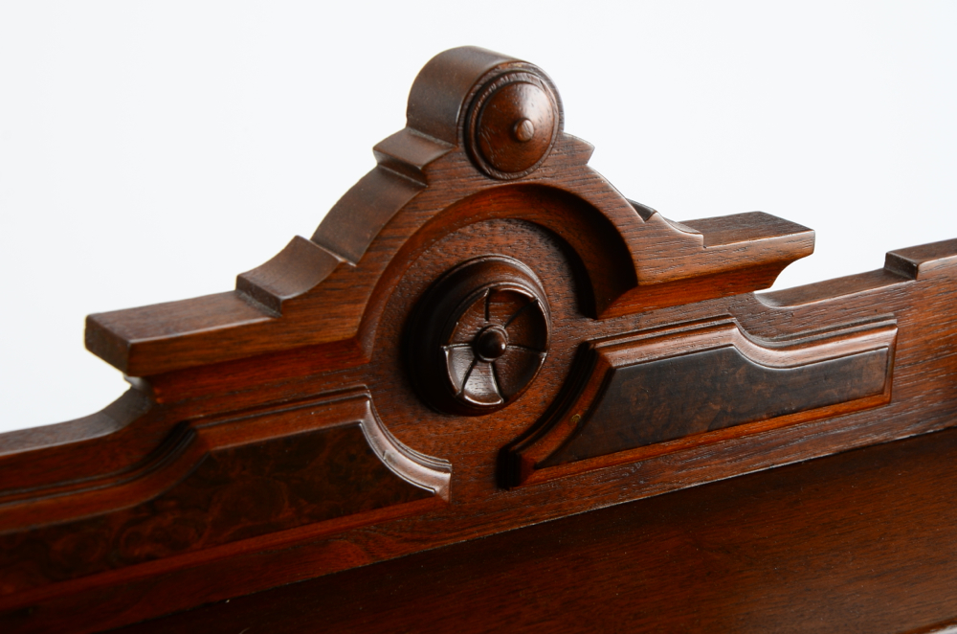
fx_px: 2467
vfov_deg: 14.6
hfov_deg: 22.0
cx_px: 478
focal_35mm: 93
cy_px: 317
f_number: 11
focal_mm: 62
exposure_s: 1/200
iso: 200
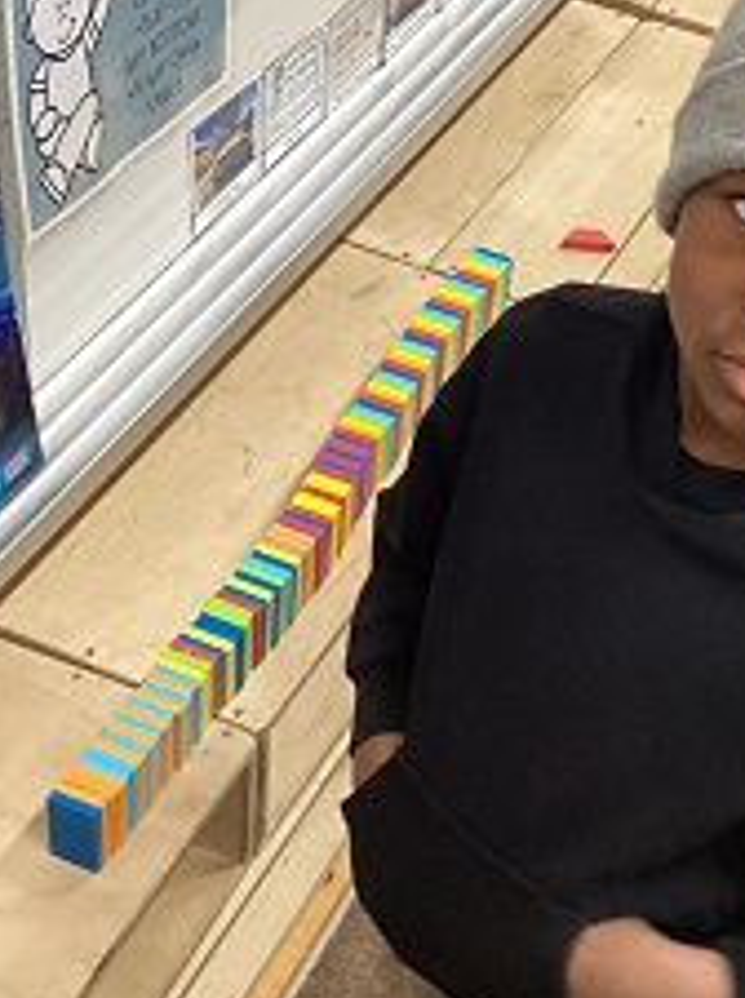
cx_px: 508
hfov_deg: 21.2
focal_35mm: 69
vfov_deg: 28.2
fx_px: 1986
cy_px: 497
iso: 250
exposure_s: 1/40
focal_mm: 3.3
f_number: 2.4
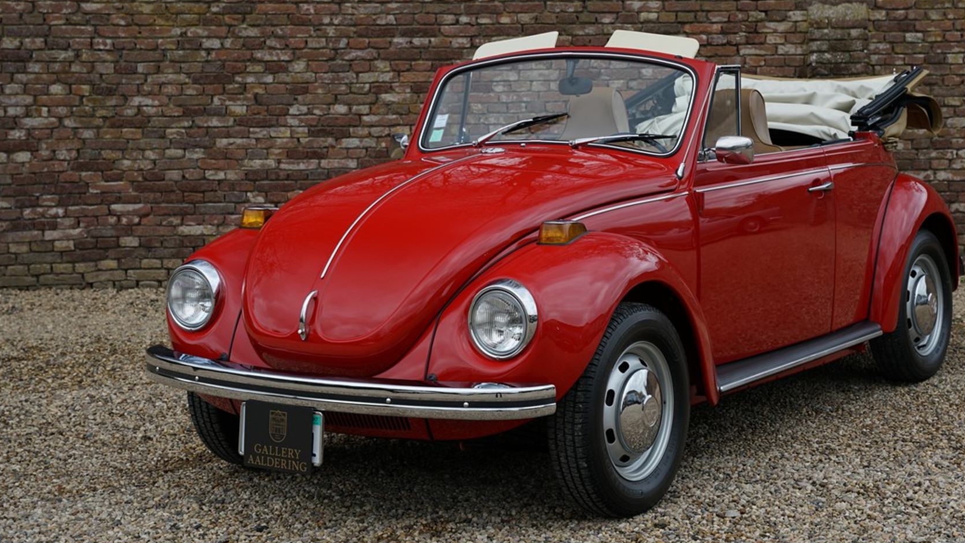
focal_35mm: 69
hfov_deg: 30.5
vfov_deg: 17.4
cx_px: 556
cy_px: 209
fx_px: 1769
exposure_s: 1/125
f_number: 5.6
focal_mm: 57.1
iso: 100
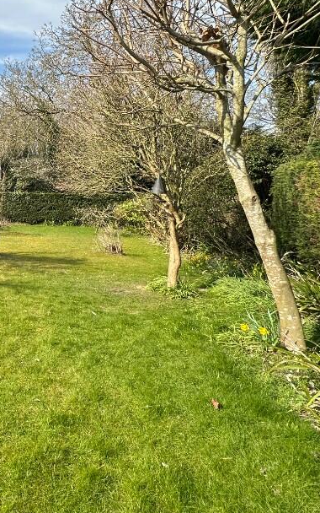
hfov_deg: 36.9
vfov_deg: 71.8
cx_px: -70
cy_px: 206
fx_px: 349
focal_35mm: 25
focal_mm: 2.22
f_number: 2.2
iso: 40
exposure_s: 1/1092
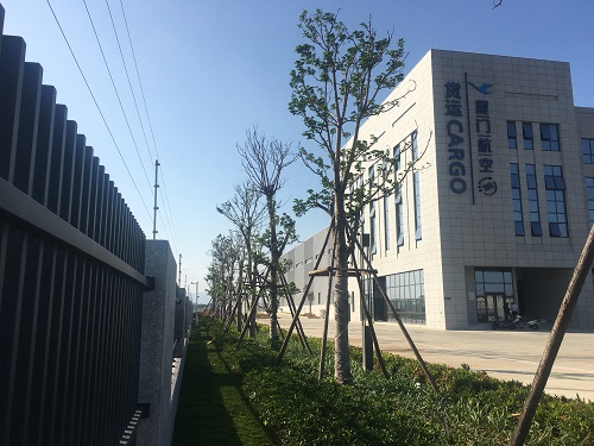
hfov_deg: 61.7
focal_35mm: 29
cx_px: 297
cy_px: 223
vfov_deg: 48.2
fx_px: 498
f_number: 2.2
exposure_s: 1/2404
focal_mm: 4.15
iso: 25
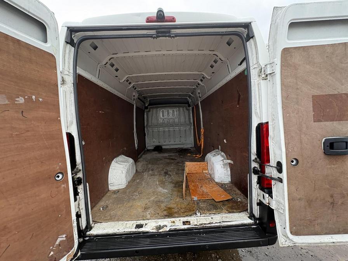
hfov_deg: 102.1
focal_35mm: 14
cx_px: 174
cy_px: 130
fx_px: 141
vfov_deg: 85.7
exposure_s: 1/74
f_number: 2.2
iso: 250
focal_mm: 2.22
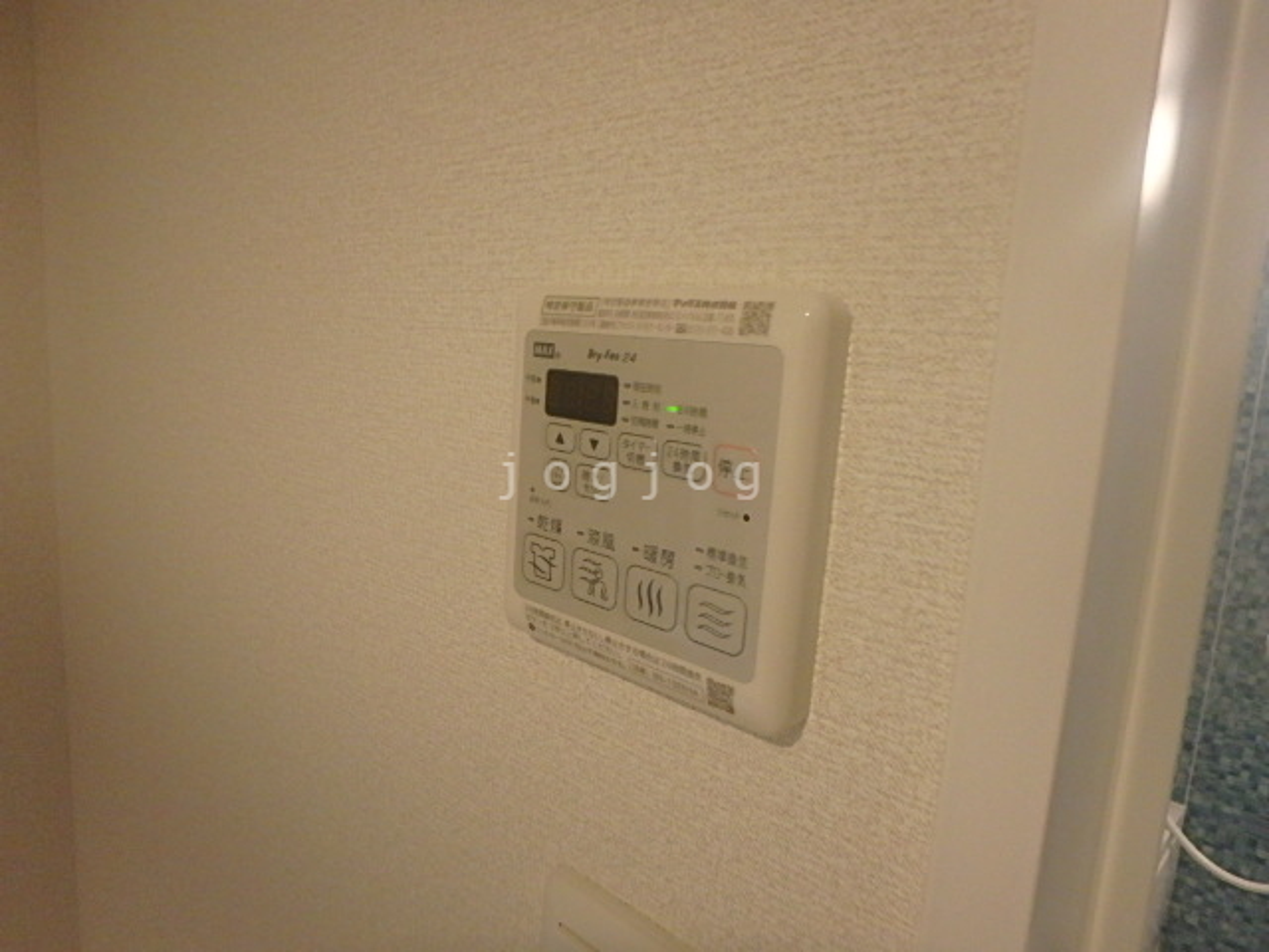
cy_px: 476
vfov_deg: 63.4
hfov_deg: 79.0
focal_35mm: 21
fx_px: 770
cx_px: 634
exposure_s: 1/30
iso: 500
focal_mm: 3.7
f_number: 3.5
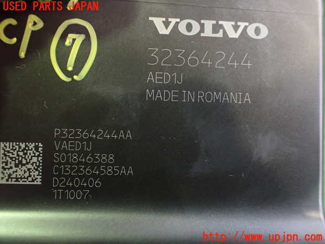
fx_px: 282
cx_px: 162
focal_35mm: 30
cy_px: 122
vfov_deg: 46.8
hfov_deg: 60.0
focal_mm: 5.4
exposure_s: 1/40
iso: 800
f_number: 2.3
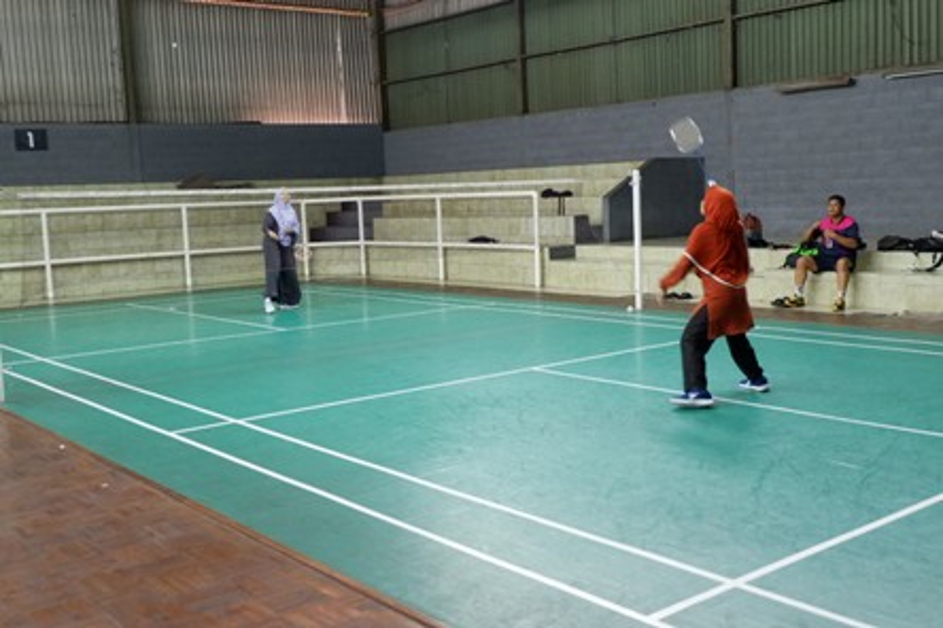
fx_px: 995
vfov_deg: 35.1
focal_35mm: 38
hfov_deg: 50.7
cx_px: 472
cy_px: 314
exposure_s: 1/40
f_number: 4.5
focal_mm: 25.6
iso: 3200
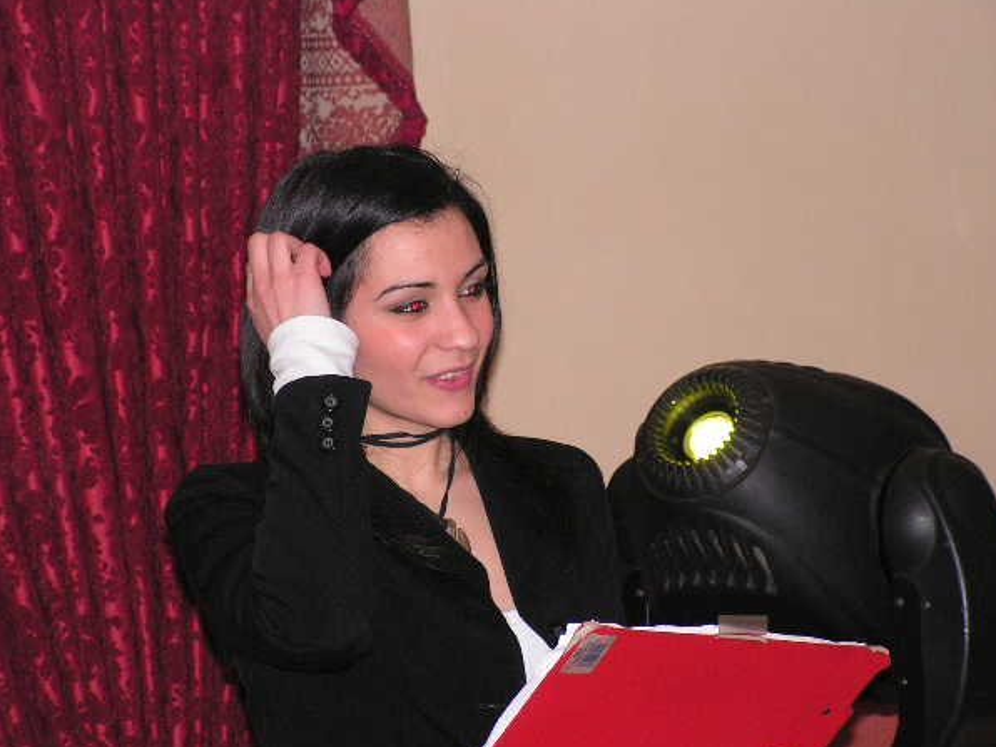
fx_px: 4201
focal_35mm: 146
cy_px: 383
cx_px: 480
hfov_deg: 13.5
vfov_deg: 10.2
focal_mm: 22.8
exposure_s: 1/160
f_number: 3.4
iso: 200
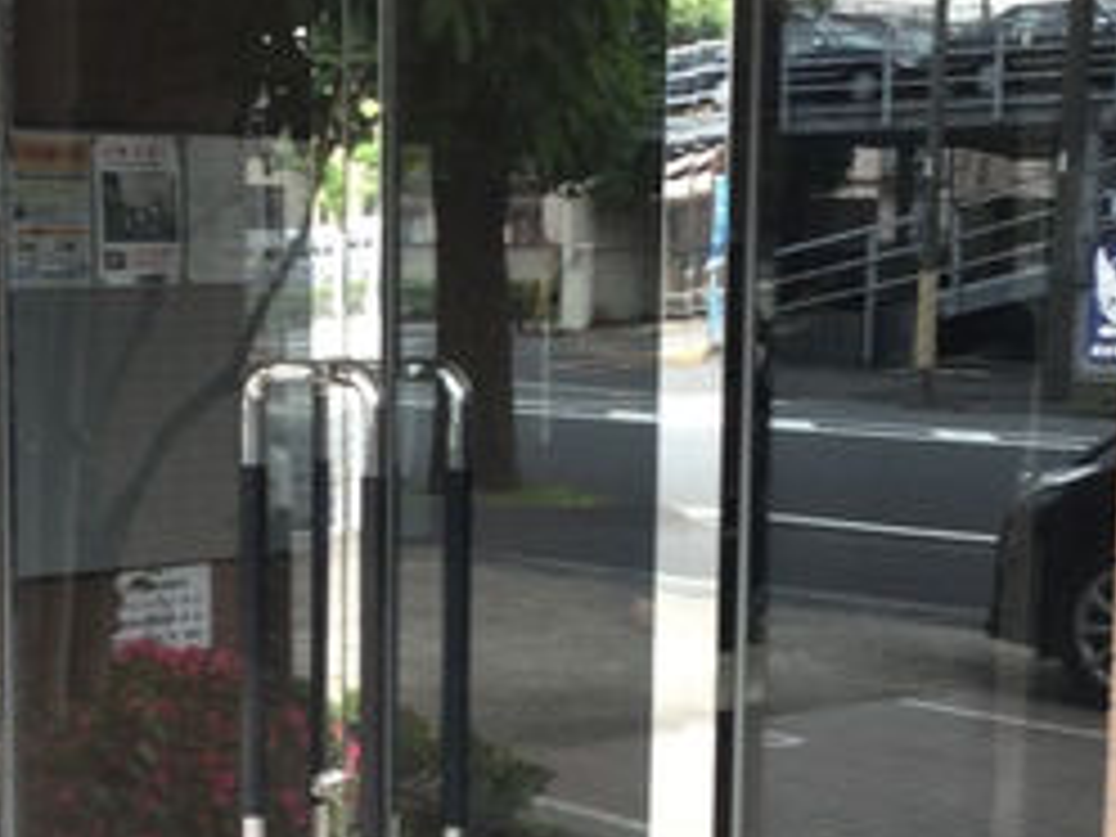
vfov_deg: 18.3
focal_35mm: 80
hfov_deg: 24.3
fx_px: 2579
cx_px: 378
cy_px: 603
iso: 40
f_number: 2.4
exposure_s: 1/30
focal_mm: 3.3
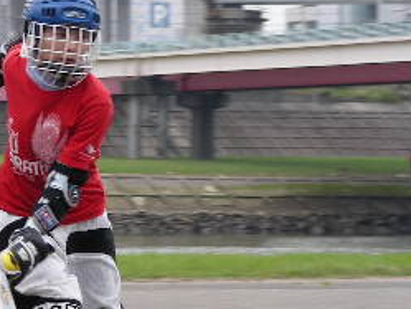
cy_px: 203
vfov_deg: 5.1
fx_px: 3445
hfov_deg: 6.8
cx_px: -31
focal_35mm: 290
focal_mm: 18.9
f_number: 3.5
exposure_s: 1/127
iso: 50
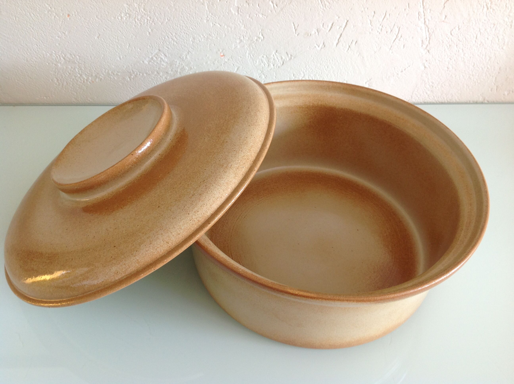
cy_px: 192
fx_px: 519
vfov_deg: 40.6
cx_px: 257
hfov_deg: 52.7
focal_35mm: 35
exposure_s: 1/24
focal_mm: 4.28
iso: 50
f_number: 2.4
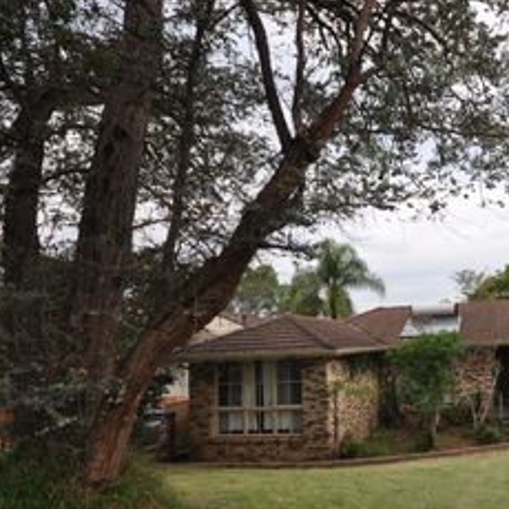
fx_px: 433
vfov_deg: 60.7
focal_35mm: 26
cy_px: 289
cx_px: 427
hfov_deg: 55.4
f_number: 6.3
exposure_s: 1/160
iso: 200
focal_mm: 10
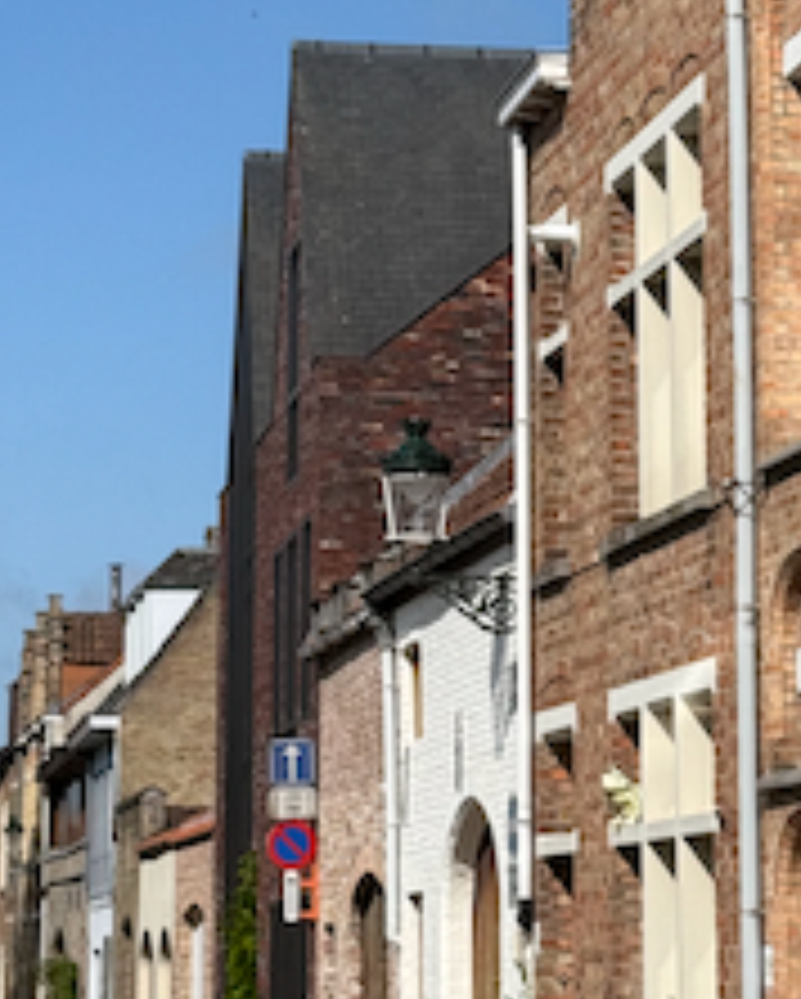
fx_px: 3995
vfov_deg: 14.1
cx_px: 540
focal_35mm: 135
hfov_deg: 11.4
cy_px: 117
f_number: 1.78
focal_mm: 6.76
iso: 64
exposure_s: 1/7874
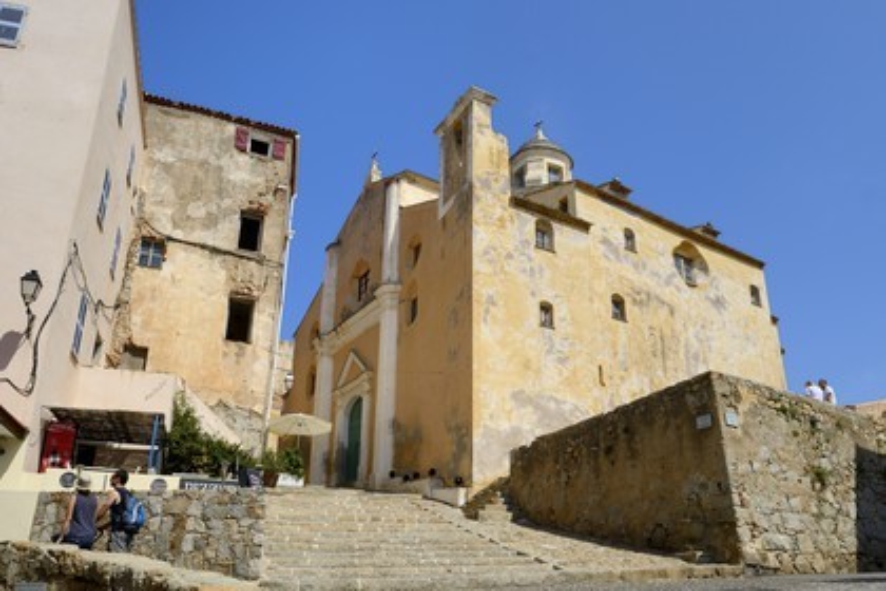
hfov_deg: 73.7
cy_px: 296
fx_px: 591
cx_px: 443
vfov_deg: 53.1
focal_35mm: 24
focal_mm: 24
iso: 200
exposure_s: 1/200
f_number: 18
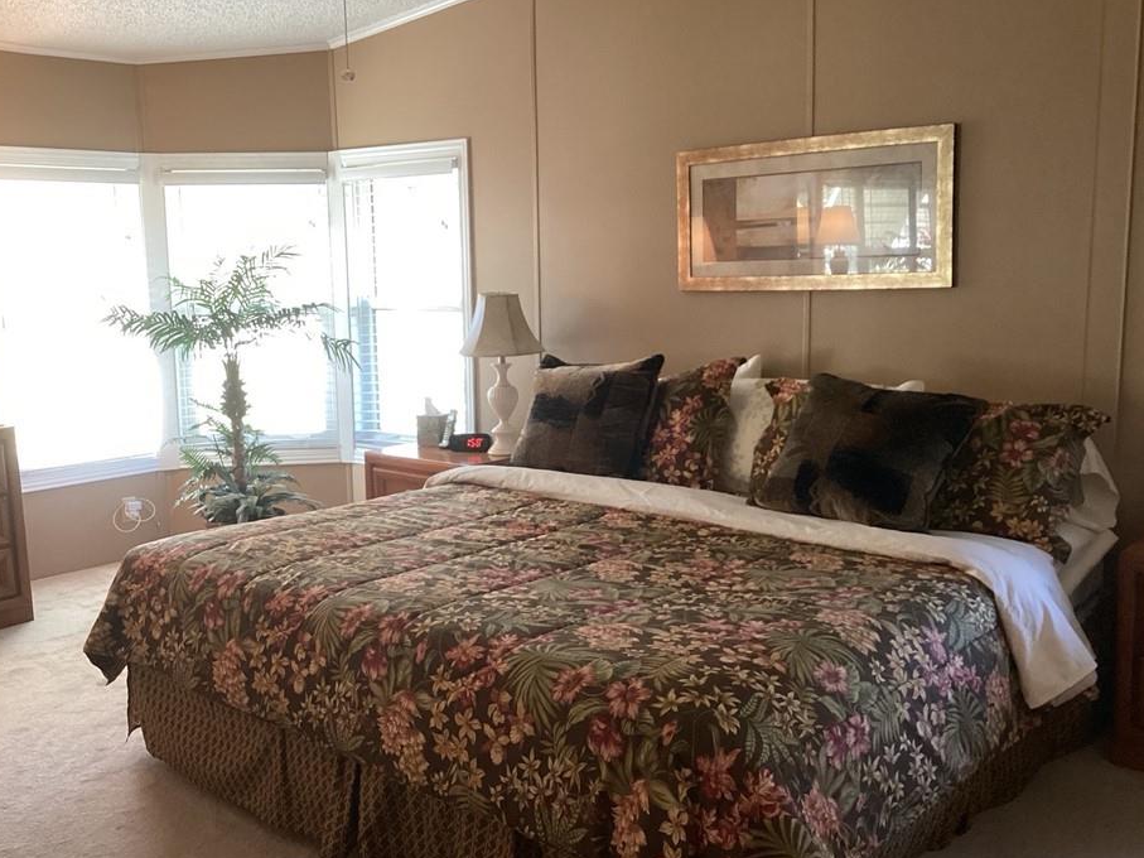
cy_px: 419
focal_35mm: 35
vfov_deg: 40.7
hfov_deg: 52.6
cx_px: 549
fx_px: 1157
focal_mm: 3.3
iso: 160
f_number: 2.4
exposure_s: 1/60
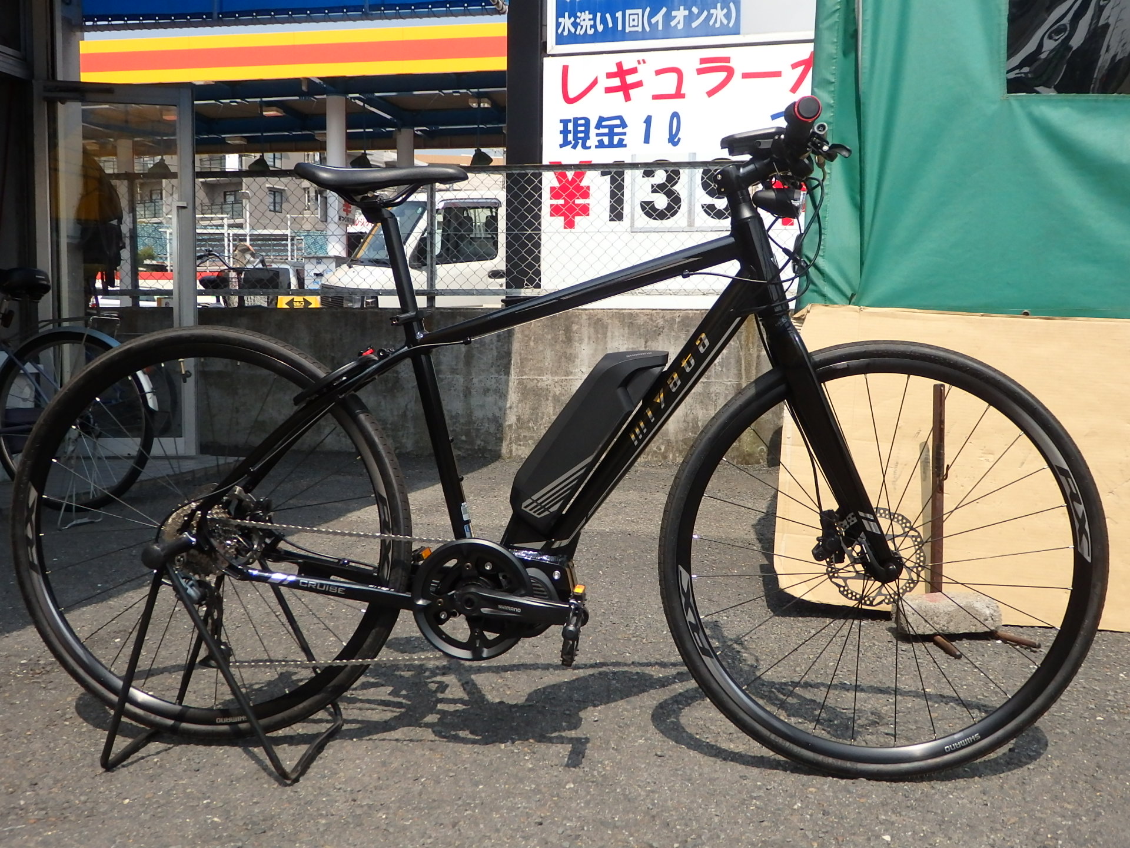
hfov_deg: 55.4
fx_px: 1077
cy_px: 424
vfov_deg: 42.9
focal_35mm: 33
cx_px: 565
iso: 320
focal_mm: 6
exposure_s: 1/400
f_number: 9.7
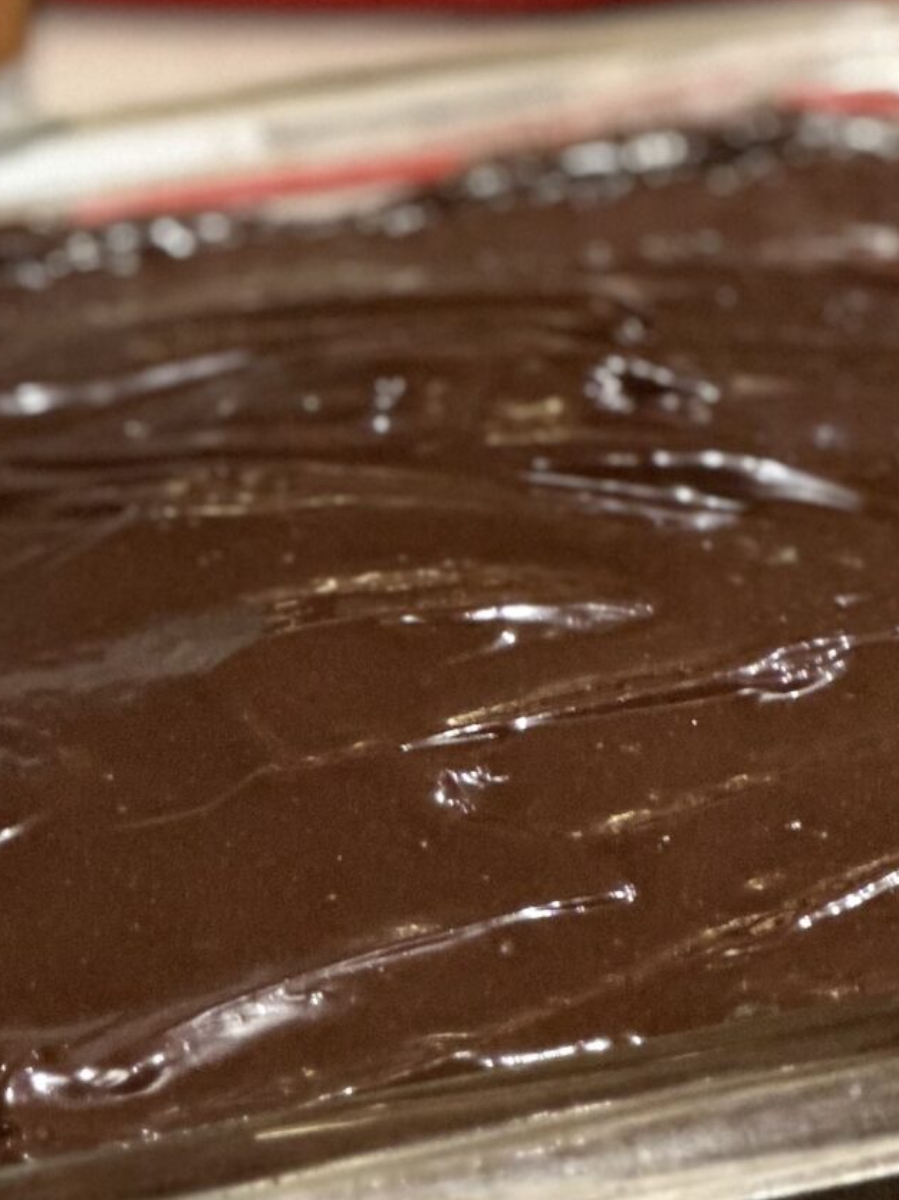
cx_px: 330
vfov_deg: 8.4
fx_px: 8174
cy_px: 50
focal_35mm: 236
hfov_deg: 6.3
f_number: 2.8
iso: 500
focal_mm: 9
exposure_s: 1/24
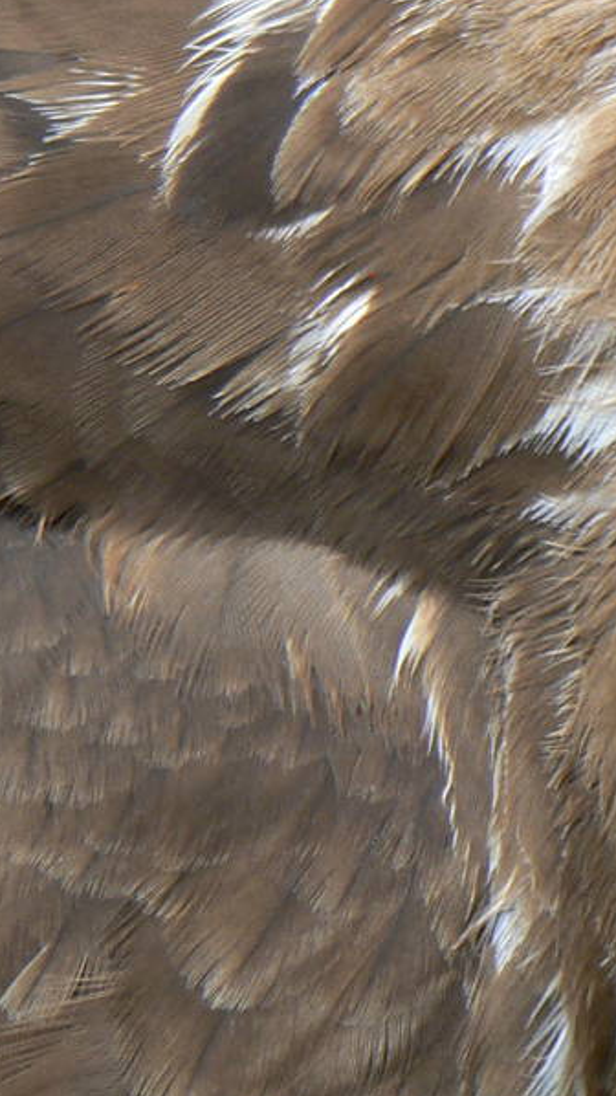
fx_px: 36619
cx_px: 1219
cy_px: 121
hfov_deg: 1.0
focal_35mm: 1260
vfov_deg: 1.7
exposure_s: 1/80
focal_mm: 72
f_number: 4
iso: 80
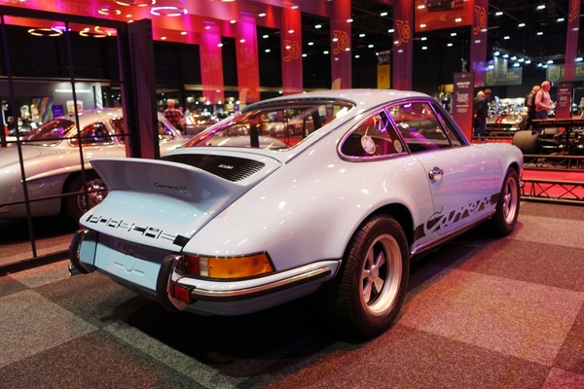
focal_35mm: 28
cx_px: 292
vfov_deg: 46.4
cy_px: 194
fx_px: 454
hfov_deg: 65.5
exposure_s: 1/30
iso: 200
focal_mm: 10.33
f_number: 2.5
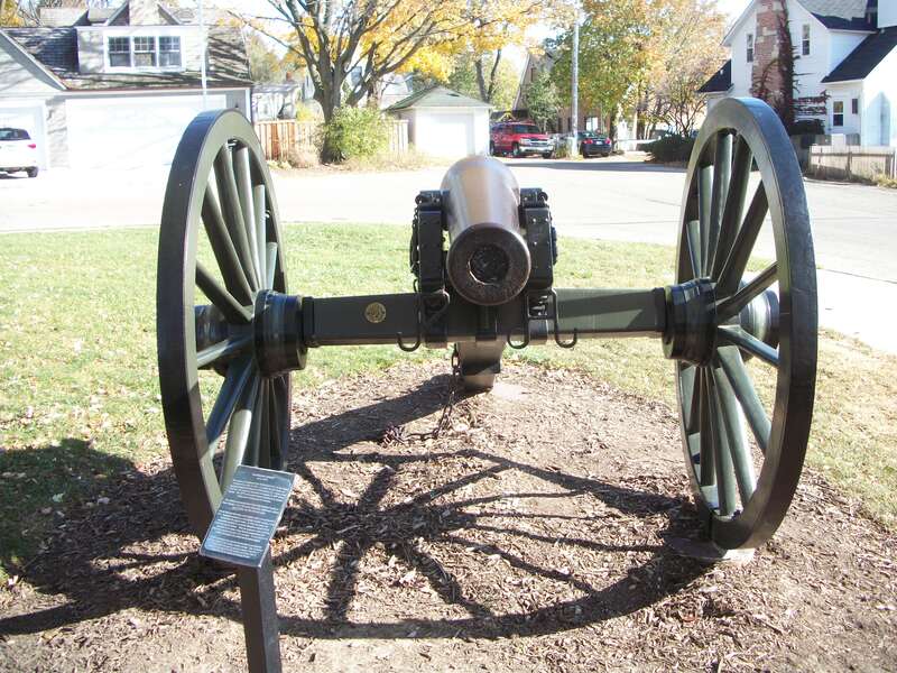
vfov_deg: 40.7
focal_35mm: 35
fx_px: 907
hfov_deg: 52.6
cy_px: 336
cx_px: 448
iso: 80
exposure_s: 1/250
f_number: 3.1
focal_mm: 6.3
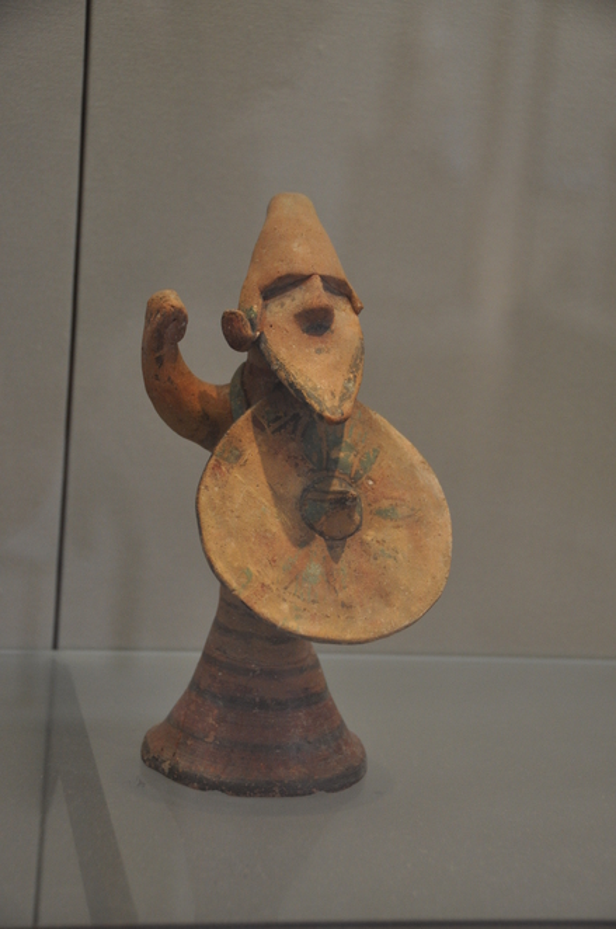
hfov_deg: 18.1
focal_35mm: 75
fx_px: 1932
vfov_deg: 27.0
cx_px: 308
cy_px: 464
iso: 640
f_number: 4.8
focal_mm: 50
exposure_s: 1/100
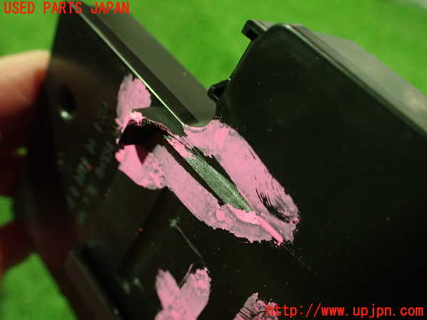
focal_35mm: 30
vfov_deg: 46.8
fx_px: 370
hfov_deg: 60.0
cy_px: 160
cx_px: 214
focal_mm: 5.4
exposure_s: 1/40
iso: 800
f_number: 2.3
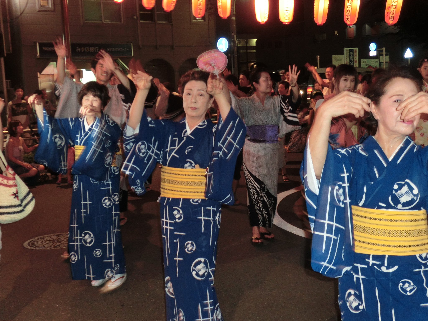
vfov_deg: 32.9
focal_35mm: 44
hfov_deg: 42.9
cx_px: 214
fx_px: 544
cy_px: 160
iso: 400
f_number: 3.4
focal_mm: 7.9
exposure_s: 1/15
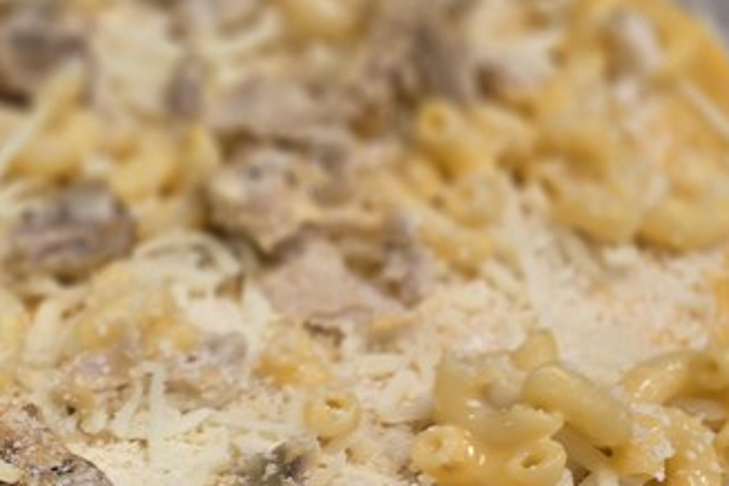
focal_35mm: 75
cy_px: 450
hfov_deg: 22.7
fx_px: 1519
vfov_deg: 17.9
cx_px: -321
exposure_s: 1/120
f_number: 1.8
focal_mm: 5.4
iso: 80
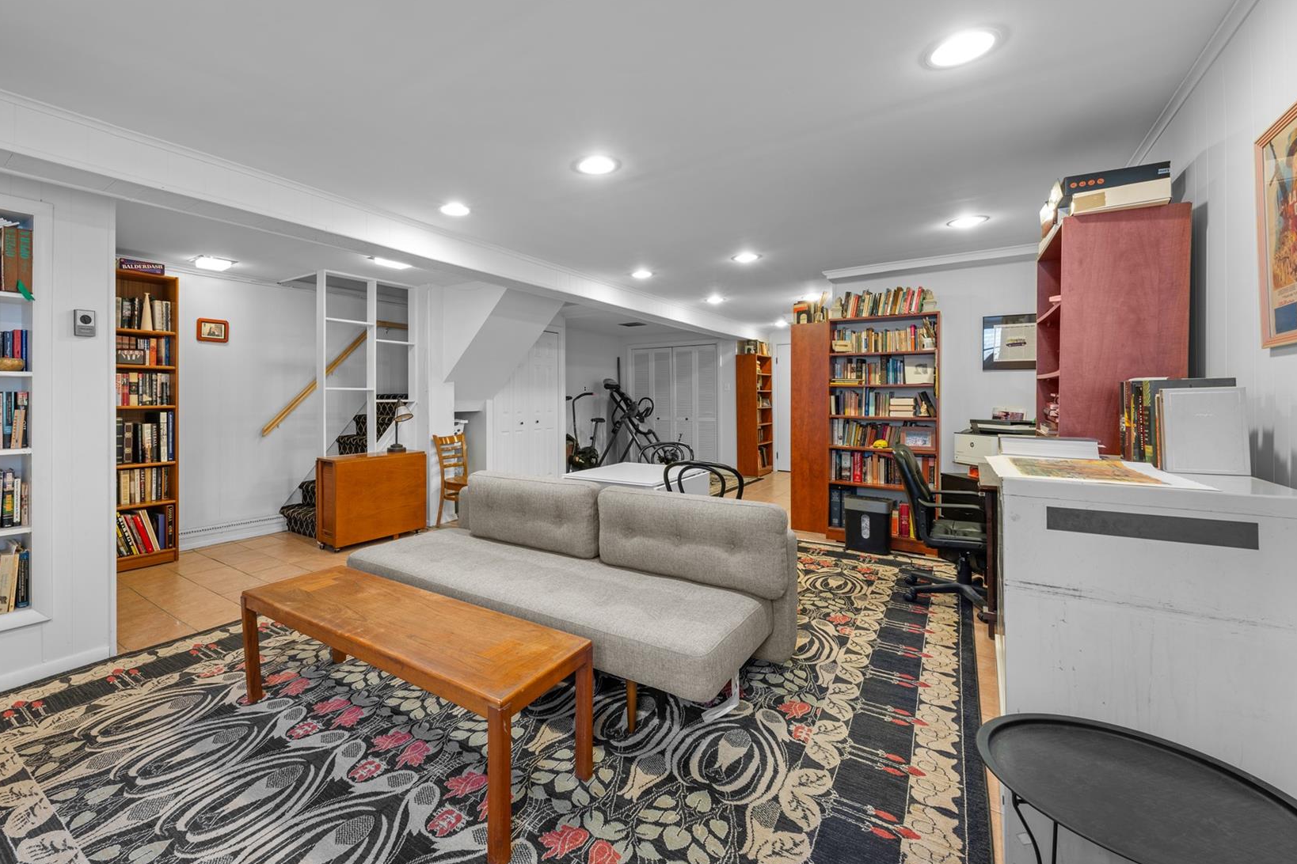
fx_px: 540
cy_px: 402
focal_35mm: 15
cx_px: 553
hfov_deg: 99.7
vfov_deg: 77.2
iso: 100
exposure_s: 10
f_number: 9
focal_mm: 12
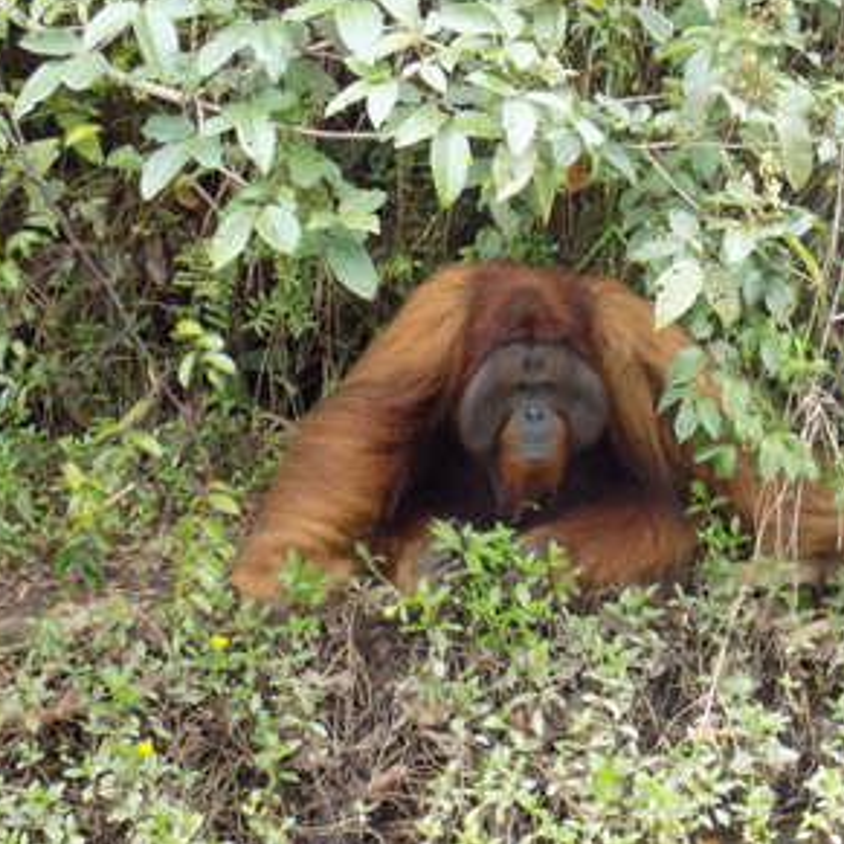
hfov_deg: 13.4
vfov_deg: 13.4
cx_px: 534
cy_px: 415
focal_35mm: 130
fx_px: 3586
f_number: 4.7
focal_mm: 19.1
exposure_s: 1/30
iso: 320
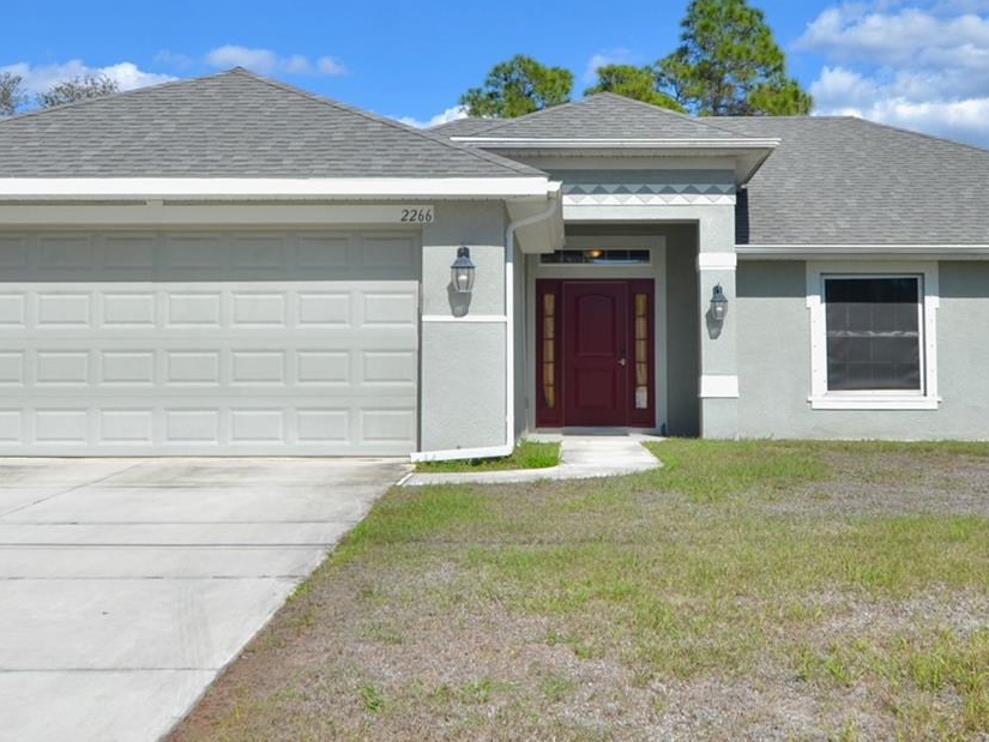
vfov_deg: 21.9
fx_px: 1915
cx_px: 536
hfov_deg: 29.0
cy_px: 286
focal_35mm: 67
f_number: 9
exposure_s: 1/320
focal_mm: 24
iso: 100
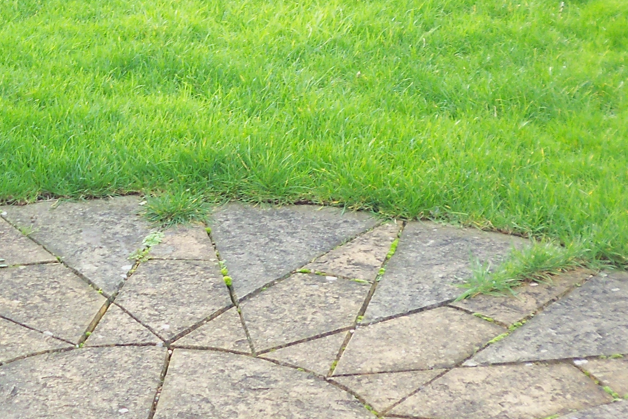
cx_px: 62
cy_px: -147
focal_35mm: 97
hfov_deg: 20.6
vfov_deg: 13.5
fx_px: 1692
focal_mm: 5.7
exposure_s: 1/50
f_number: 2.9
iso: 80
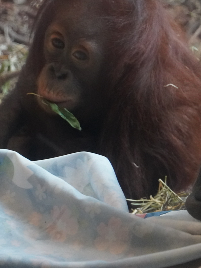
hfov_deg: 3.8
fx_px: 3017
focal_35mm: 390
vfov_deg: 5.1
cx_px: 116
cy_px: 120
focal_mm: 135
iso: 6400
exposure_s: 1/160
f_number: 5.6
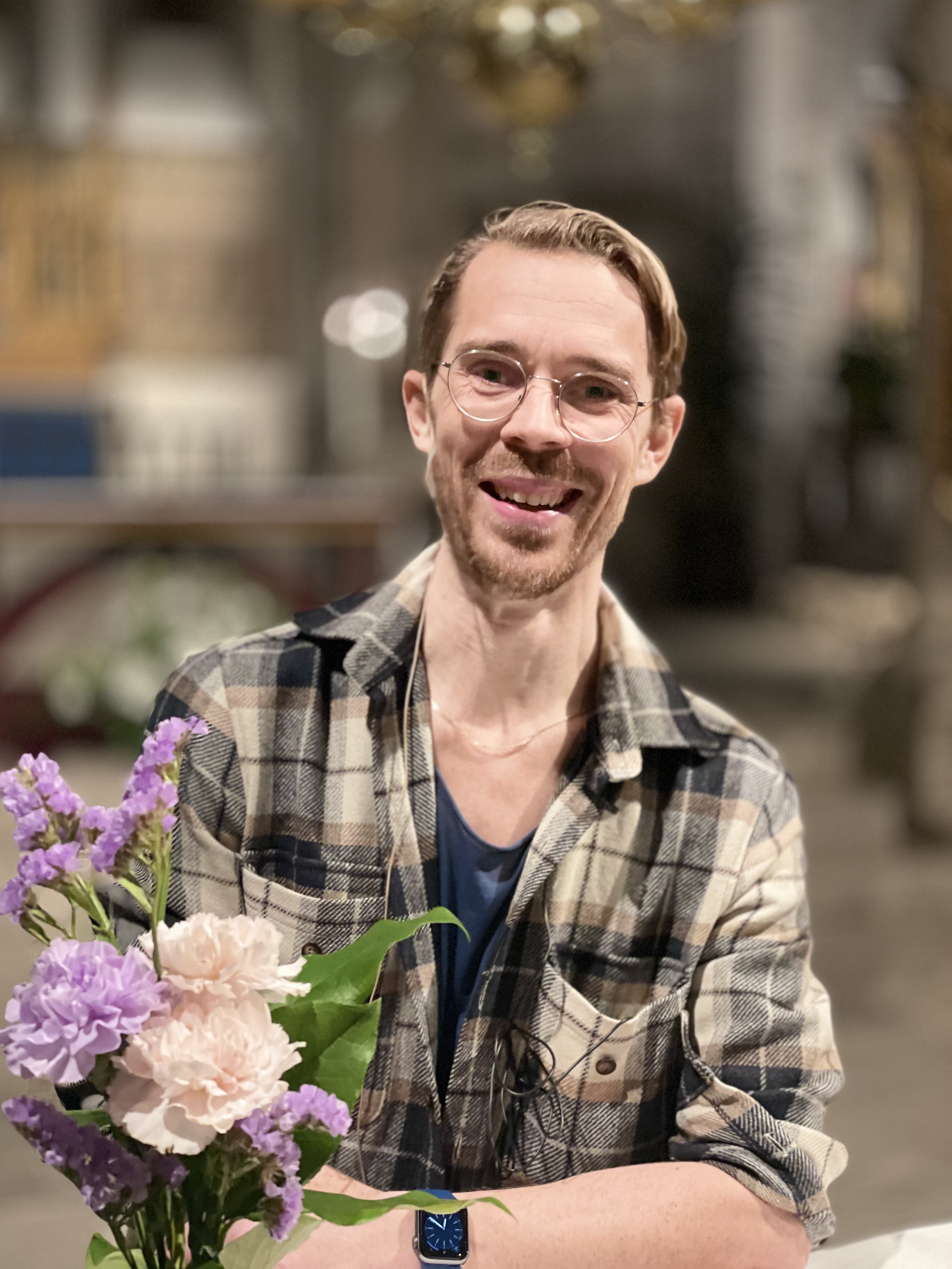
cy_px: 650
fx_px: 1980
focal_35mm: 54
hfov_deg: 27.0
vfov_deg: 35.5
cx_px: 461
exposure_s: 1/33
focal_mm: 6
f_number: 2
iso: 500
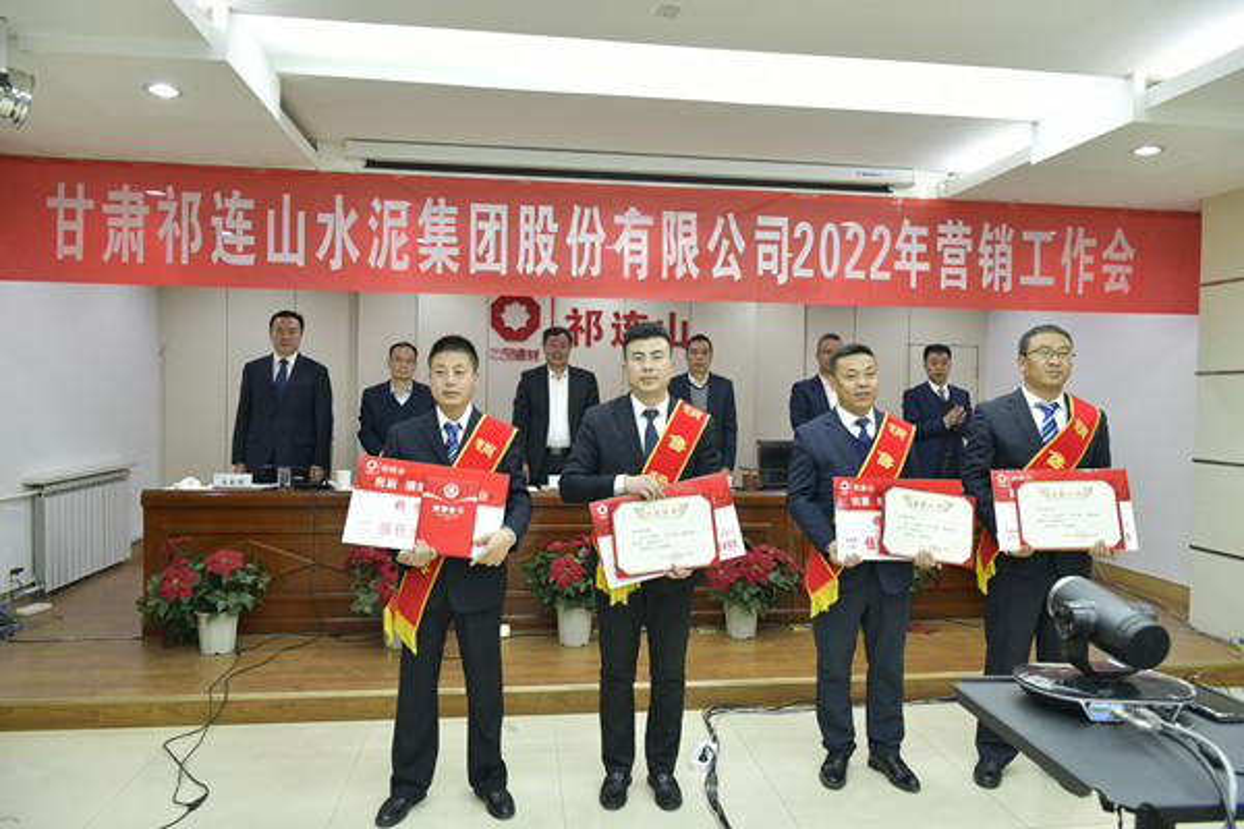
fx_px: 829
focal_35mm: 24
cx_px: 622
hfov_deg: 73.7
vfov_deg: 53.1
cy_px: 414
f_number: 7.1
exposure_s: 1/25
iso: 1000
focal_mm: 24
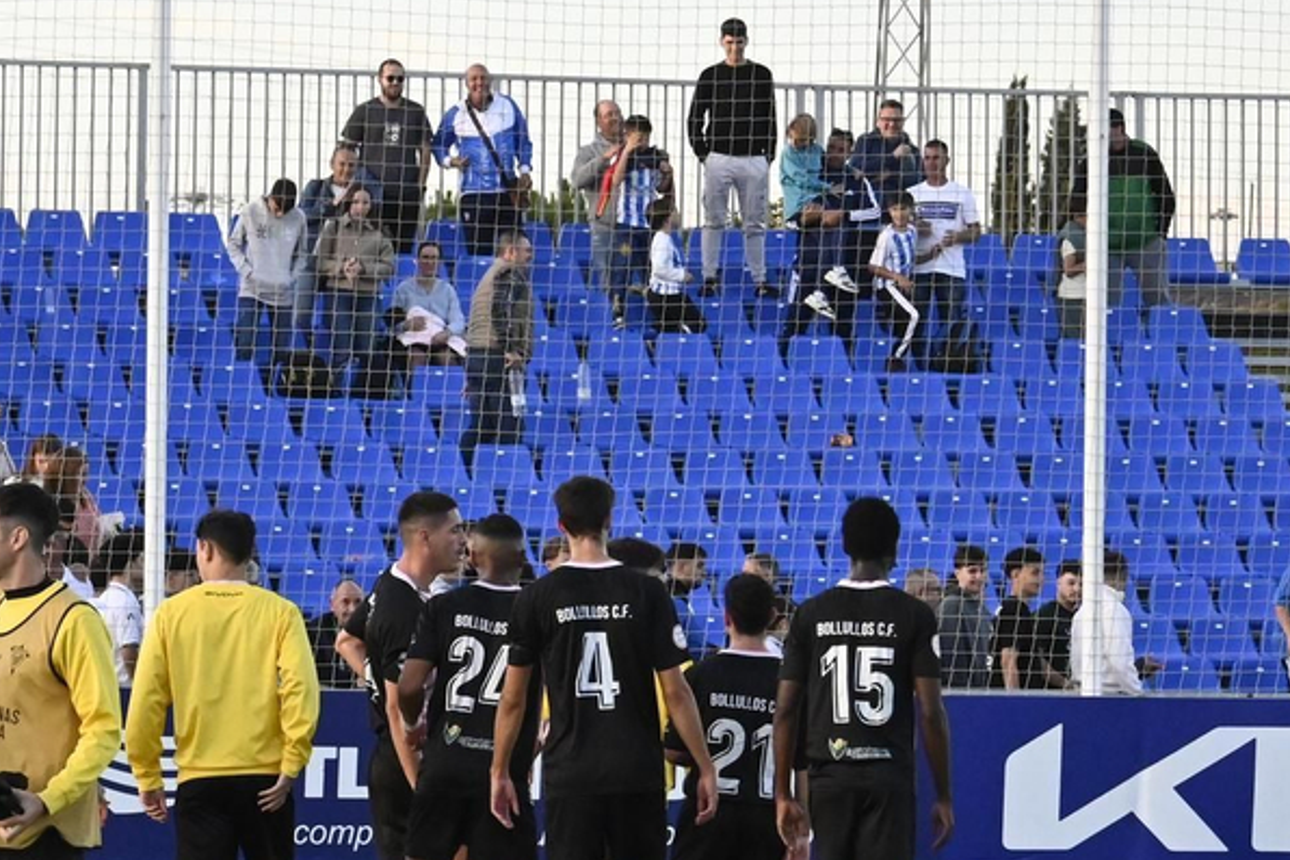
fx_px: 9815
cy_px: 561
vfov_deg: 5.0
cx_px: 48
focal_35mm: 274
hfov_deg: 7.5
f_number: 5.6
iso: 4000
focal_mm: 68
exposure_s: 1/1250
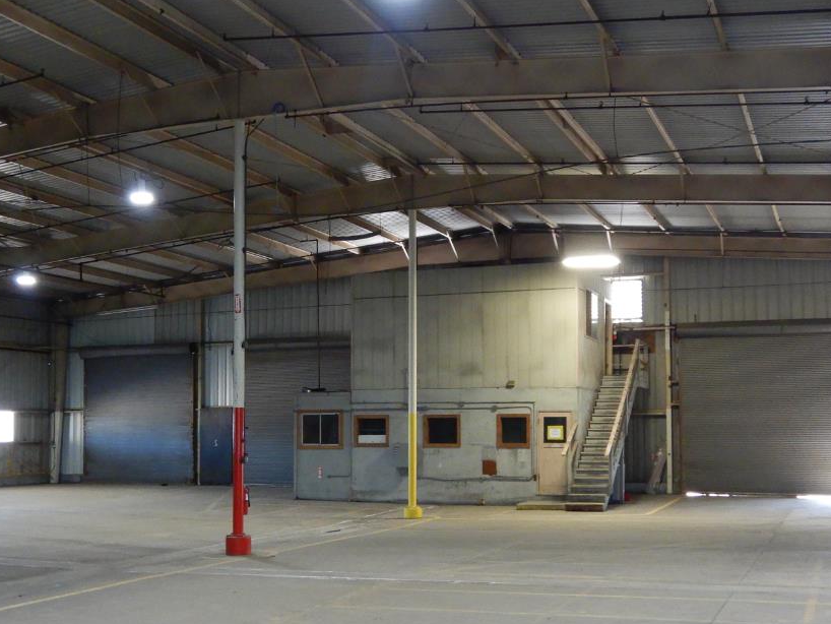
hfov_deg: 42.9
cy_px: 387
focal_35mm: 44
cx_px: 428
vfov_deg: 32.7
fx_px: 1057
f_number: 2.8
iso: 400
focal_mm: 4.3
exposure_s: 1/30
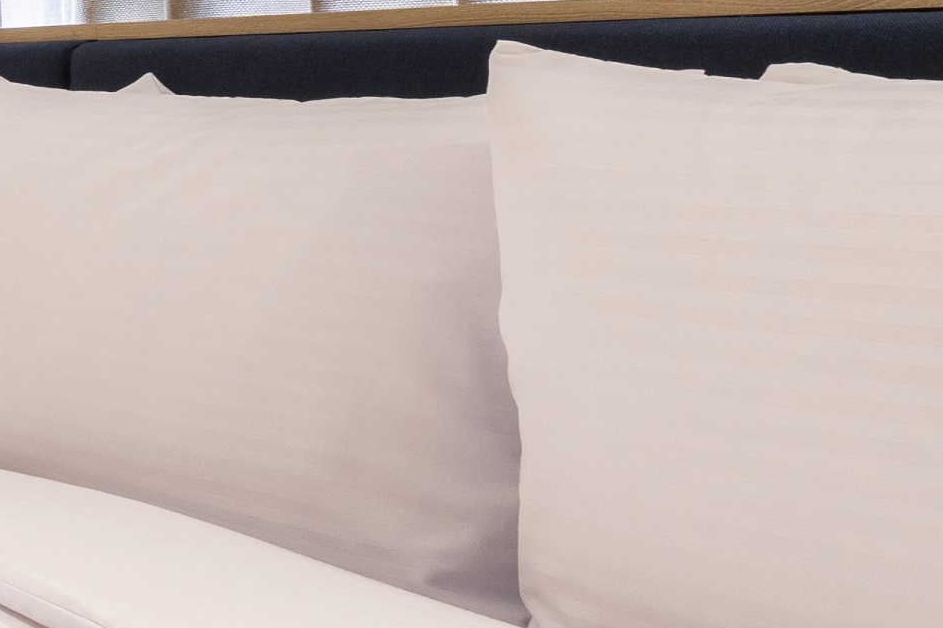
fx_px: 1728
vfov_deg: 20.4
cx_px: -987
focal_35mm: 66
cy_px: 467
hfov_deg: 18.4
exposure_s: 1/1.67
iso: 100
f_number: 10
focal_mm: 12
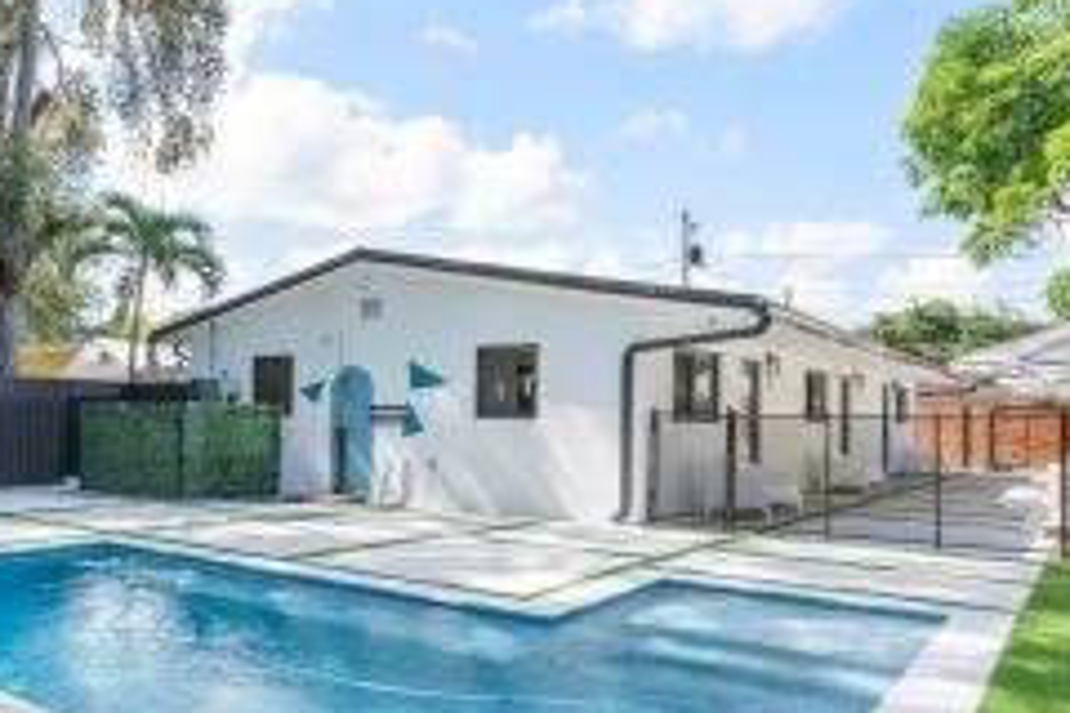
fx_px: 892
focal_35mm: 30
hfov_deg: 59.5
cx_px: 303
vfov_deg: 43.6
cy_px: 392
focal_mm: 16
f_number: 10
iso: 100
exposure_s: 1/60
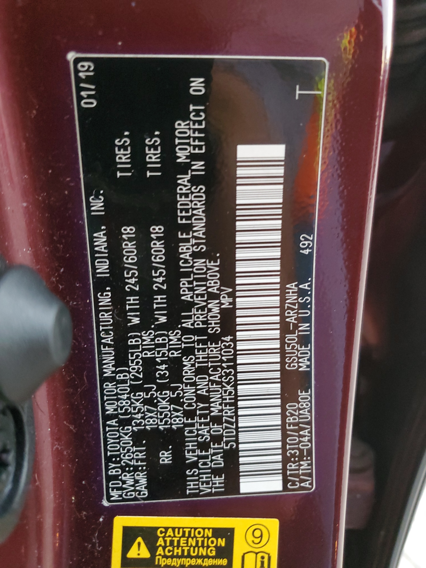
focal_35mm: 26
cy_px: 284
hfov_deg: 53.1
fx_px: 427
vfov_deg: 67.3
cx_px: 213
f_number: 1.5
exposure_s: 1/30
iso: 330
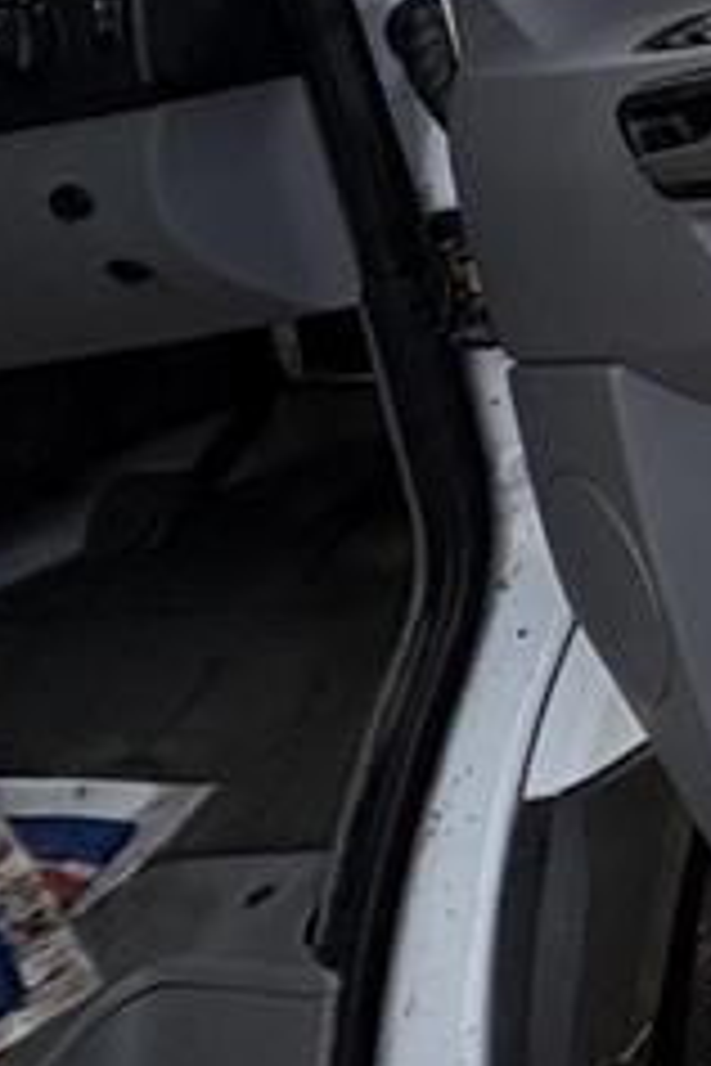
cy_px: -135
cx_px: 1814
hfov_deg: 14.0
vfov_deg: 31.7
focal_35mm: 55
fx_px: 1629
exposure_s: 1/251
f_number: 2.2
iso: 40
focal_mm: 2.22
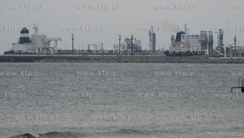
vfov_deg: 3.2
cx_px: 141
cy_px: 63
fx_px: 2435
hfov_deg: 5.7
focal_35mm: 376
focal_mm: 180
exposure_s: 1/200
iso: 500
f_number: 5
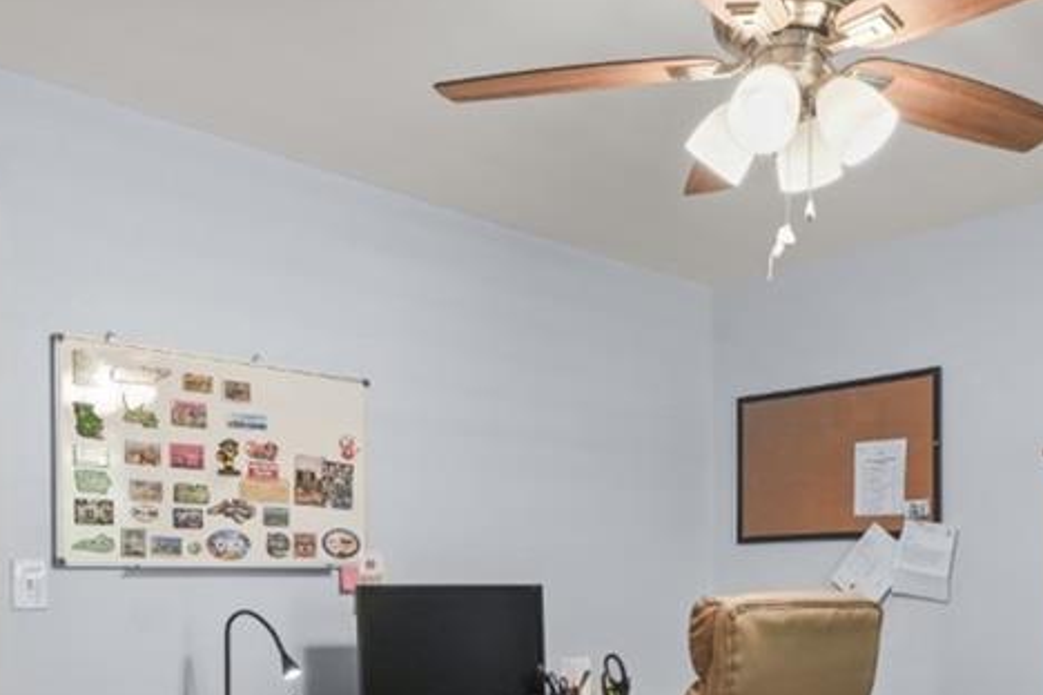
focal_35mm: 35
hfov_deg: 53.9
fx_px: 1014
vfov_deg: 35.9
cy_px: 608
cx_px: 642
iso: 320
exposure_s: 1/1.25
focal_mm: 16
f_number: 8
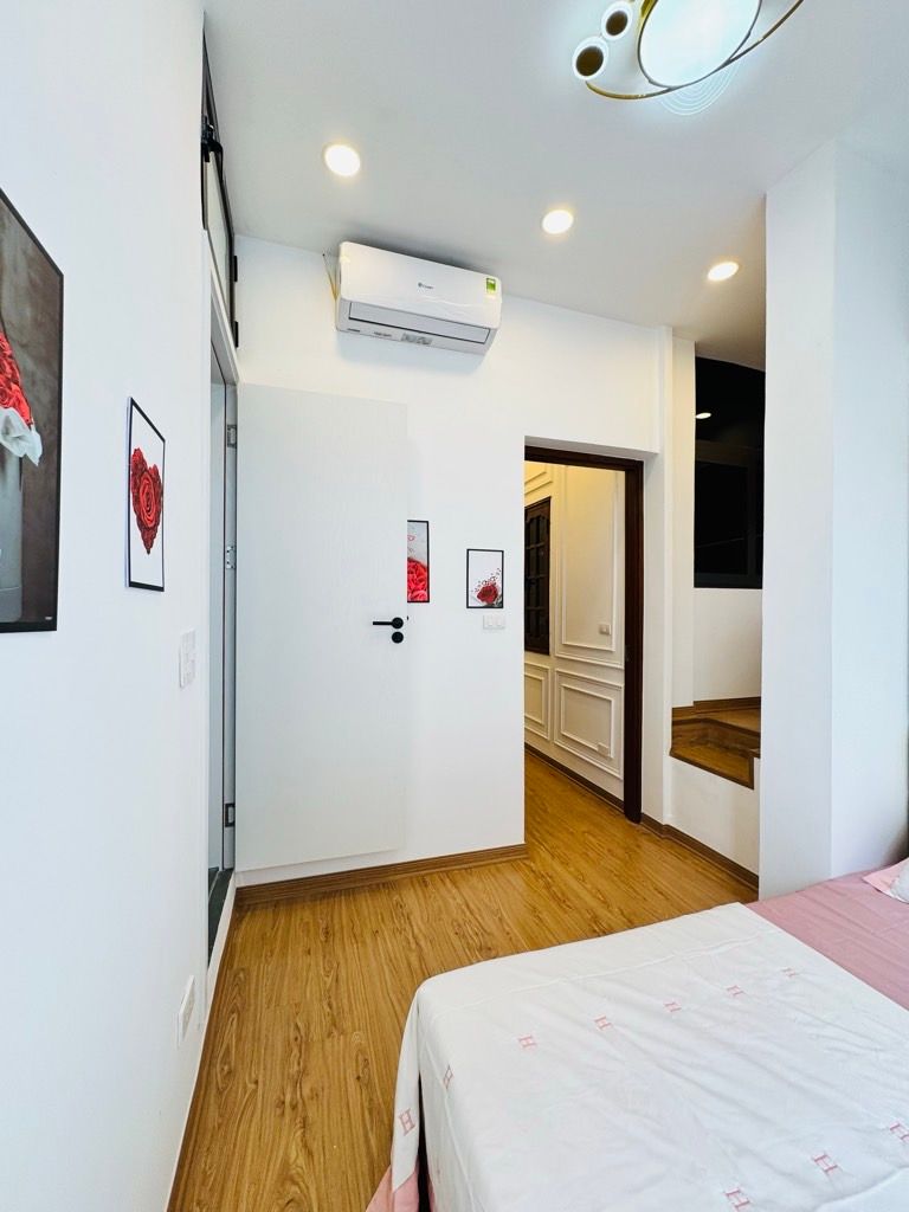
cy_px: 606
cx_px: 454
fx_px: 490
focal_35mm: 14
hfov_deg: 85.7
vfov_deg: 102.1
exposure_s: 1/99
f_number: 2.2
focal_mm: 2.22
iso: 80
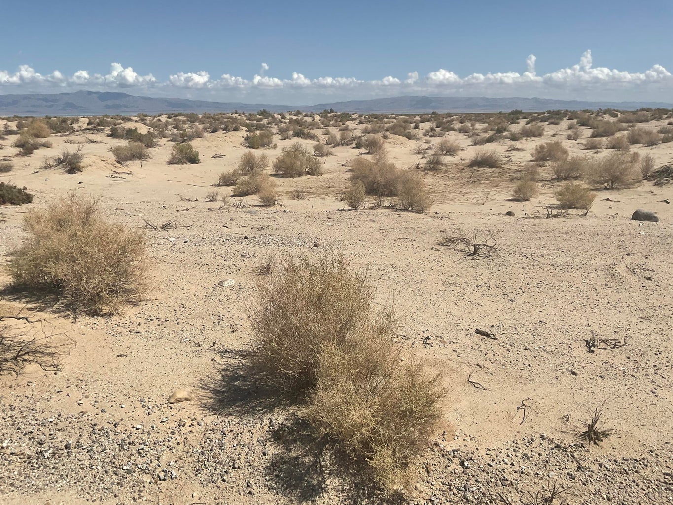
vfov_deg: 48.2
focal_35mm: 29
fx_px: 564
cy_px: 252
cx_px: 336
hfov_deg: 61.7
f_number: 1.8
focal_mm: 3
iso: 20
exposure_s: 1/5263
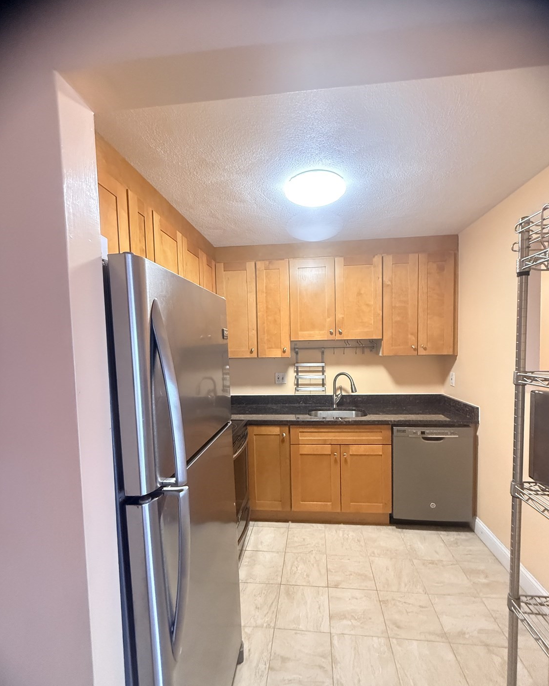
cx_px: 281
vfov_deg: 96.7
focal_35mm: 15
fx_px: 305
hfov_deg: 84.0
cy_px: 365
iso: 1000
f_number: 2.2
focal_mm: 2.22
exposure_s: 1/60
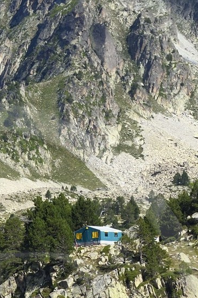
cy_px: 355
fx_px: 2171
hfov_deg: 5.2
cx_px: -37
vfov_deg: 7.8
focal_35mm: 263
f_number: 11
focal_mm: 60
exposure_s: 1/250
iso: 200
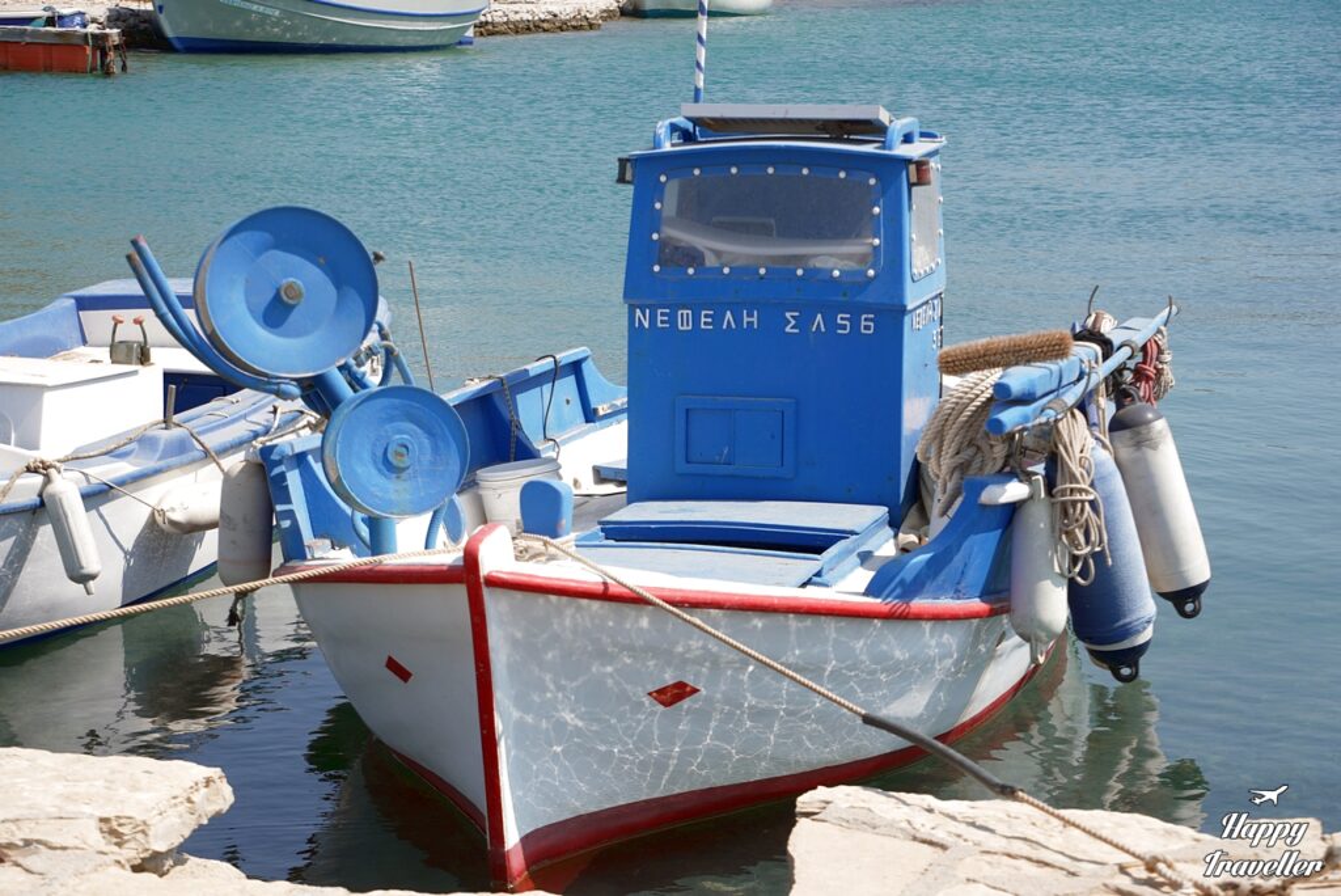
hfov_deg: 25.3
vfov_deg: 17.1
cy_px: 448
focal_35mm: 80
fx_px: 2982
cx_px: 670
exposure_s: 1/500
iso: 125
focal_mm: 80
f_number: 7.1
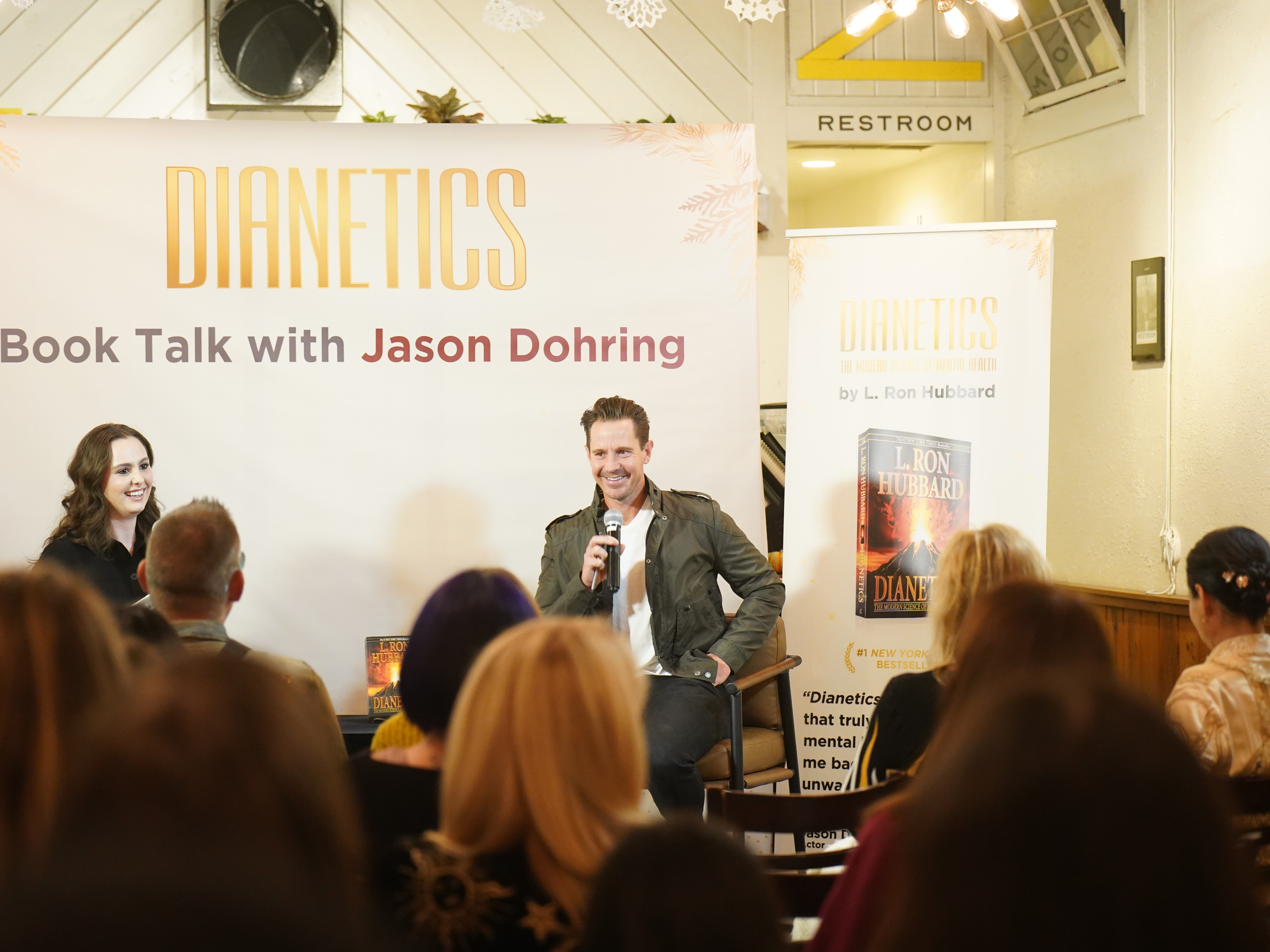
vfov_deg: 19.4
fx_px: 2788
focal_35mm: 76
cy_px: 475
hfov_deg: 25.7
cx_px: 606
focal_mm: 70
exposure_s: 1/80
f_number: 2.8
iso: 4000
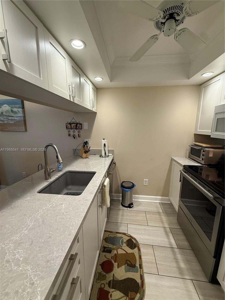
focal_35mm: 14
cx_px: 112
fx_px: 121
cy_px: 150
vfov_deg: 102.1
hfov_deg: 85.7
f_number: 2.2
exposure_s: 1/60
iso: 320
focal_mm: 2.22
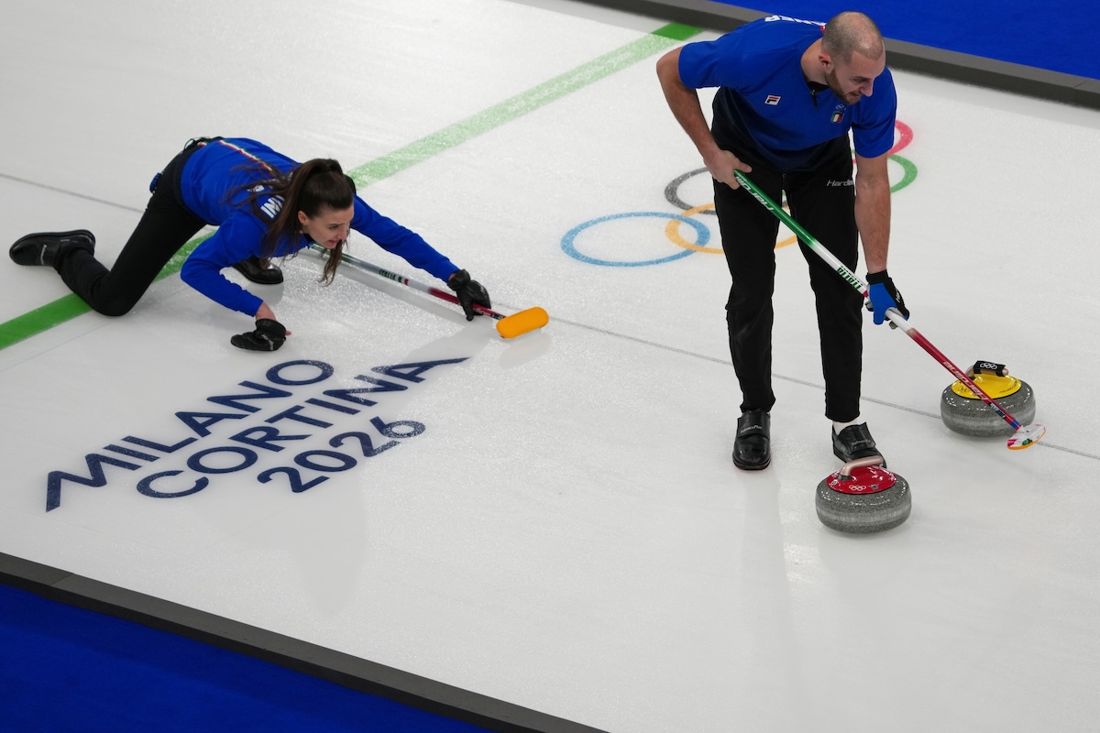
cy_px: 366
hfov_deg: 9.2
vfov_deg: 6.2
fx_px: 6813
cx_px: 550
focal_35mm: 223
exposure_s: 1/1250
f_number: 6.3
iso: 1600
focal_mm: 223
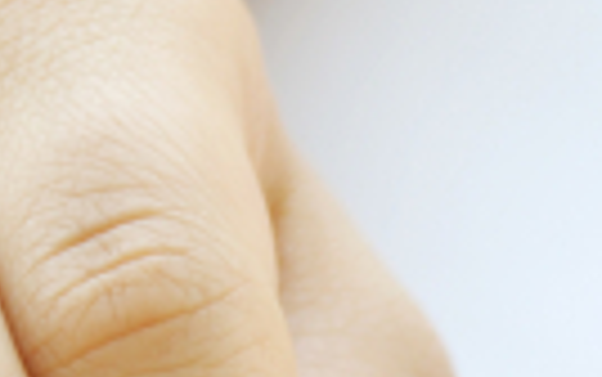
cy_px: 1055
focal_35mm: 775
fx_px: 12726
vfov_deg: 1.7
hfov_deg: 2.7
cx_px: 577
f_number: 4
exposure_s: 1/50
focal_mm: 80
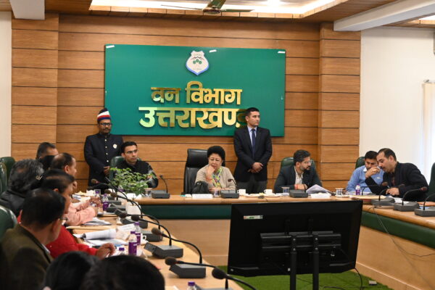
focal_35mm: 66
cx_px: 218
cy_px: 145
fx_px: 797
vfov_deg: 20.6
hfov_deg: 30.5
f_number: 6.3
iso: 5000
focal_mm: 44
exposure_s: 1/80
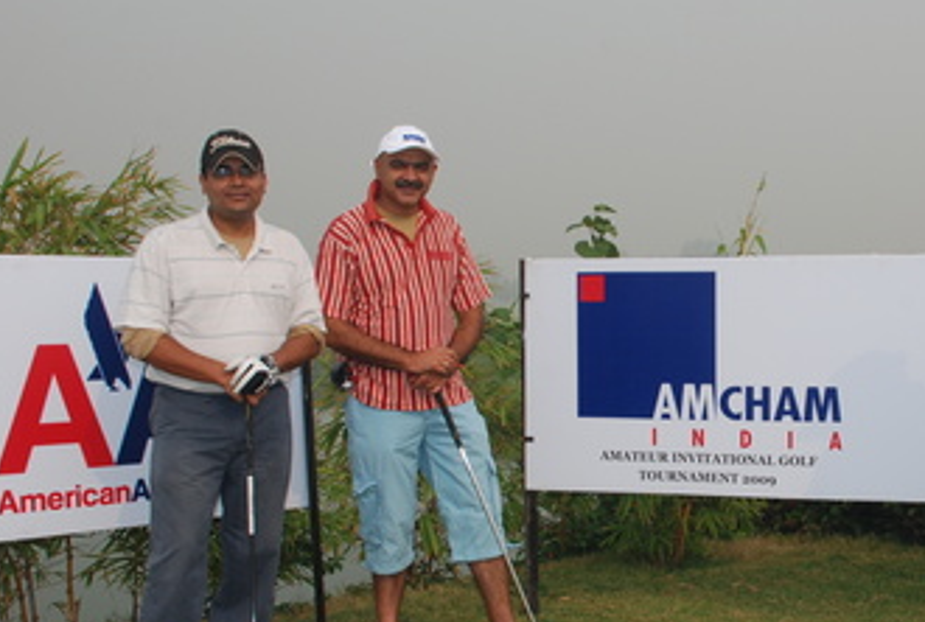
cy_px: 377
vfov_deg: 22.7
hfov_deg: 32.5
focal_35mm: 60
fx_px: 1546
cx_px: 729
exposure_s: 1/200
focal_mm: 22
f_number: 10
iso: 200
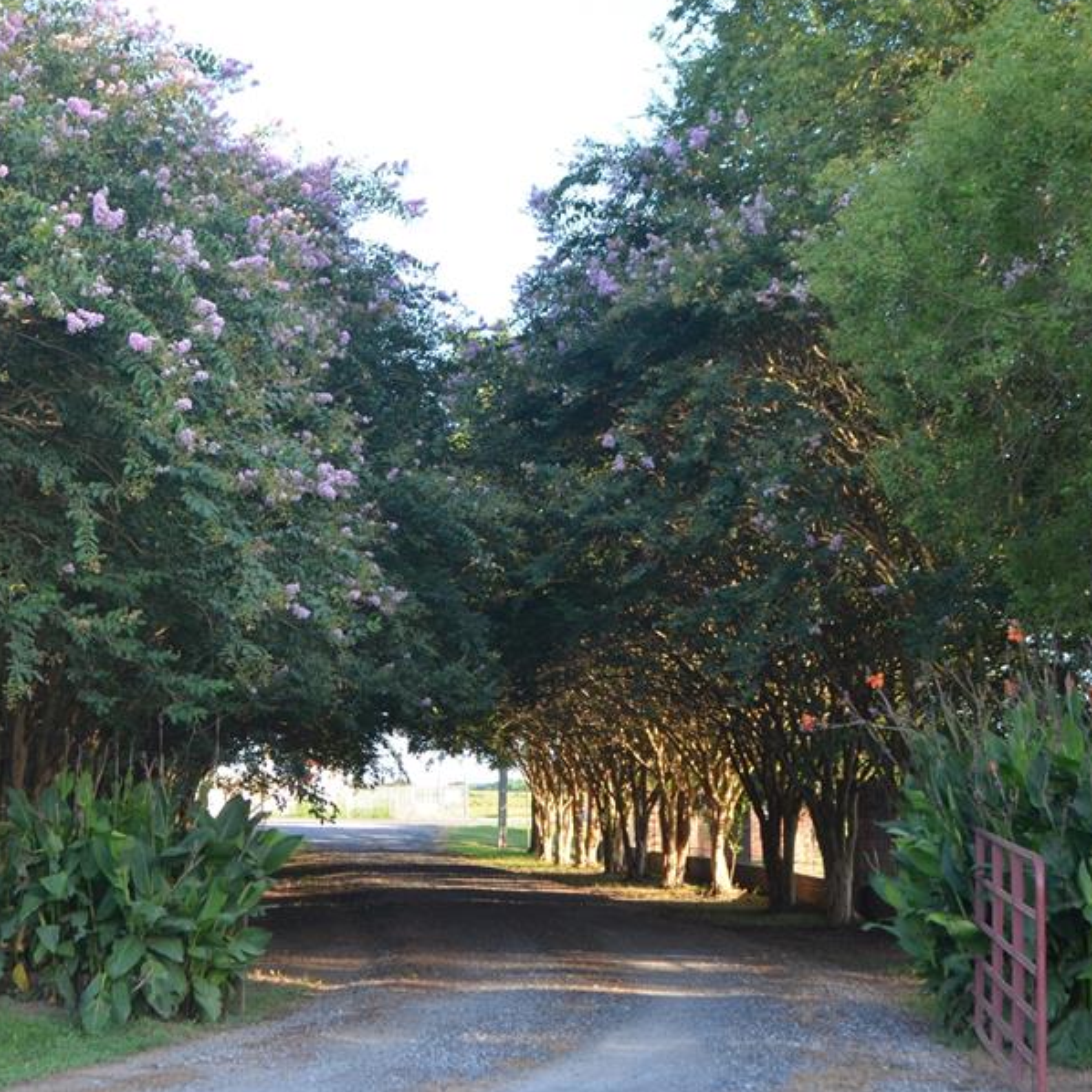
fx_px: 2641
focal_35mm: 74
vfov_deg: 23.4
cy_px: 561
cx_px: 301
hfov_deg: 23.2
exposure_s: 1/160
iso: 400
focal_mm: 34
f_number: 6.3
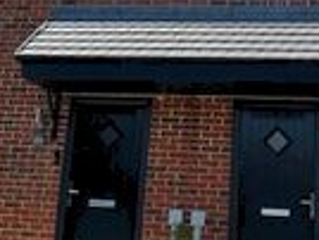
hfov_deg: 26.4
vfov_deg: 19.9
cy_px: 32
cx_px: 221
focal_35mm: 73
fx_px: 674
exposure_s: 1/647
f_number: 2.2
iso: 40
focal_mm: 2.22
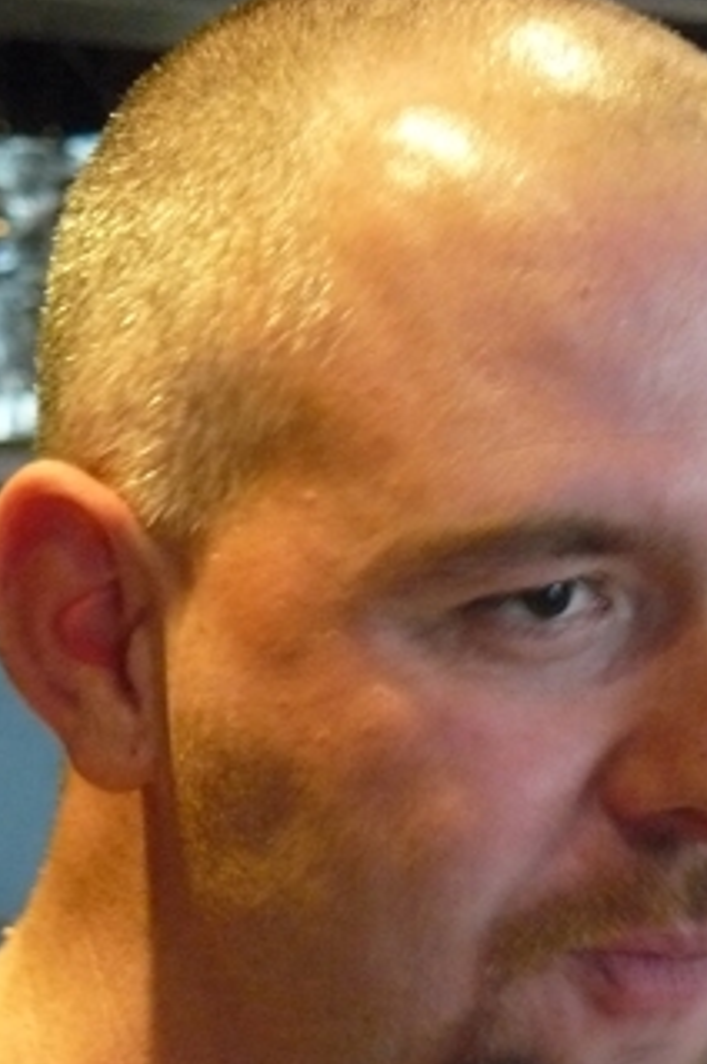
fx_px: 6878
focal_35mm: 233
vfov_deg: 8.8
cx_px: 517
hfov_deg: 5.9
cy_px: 677
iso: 400
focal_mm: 19.9
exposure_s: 1/10
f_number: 3.2
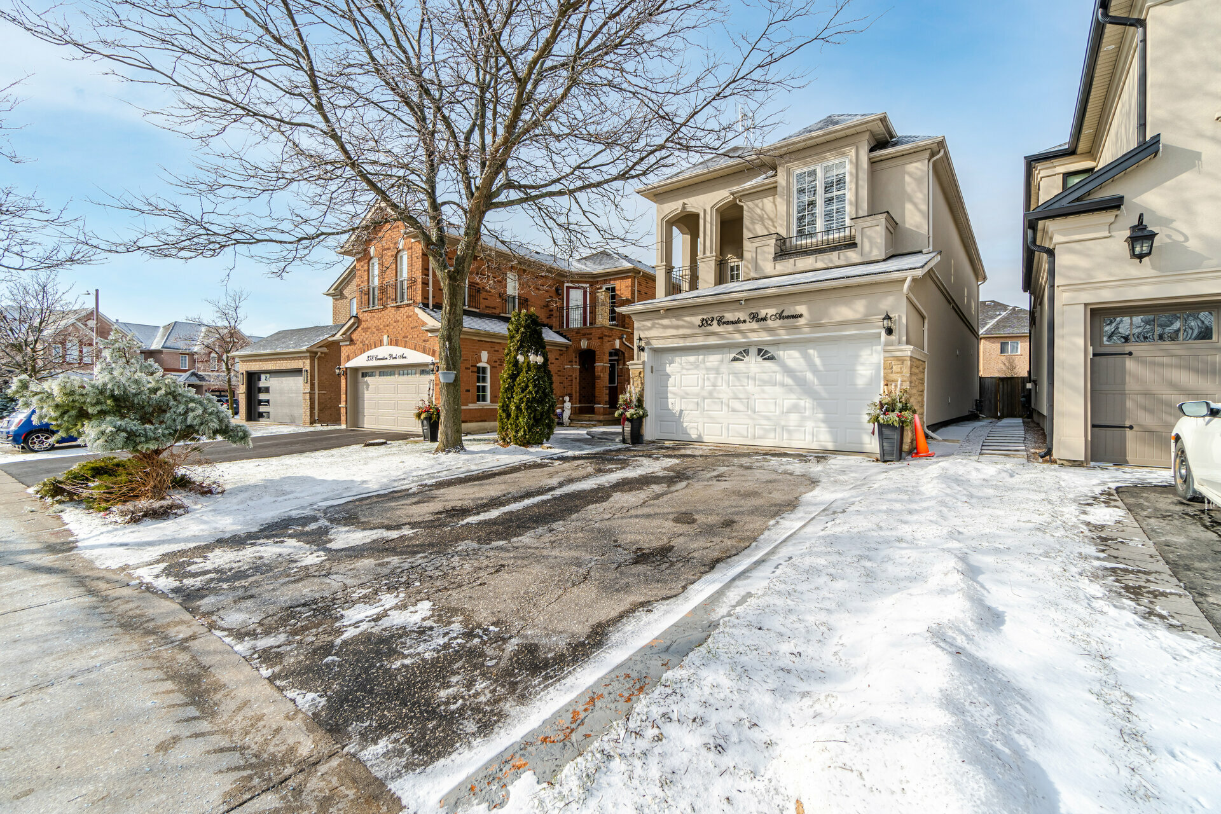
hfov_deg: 100.4
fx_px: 509
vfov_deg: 77.3
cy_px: 407
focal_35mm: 15
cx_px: 610
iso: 64
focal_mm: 10
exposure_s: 1/250
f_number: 7.1
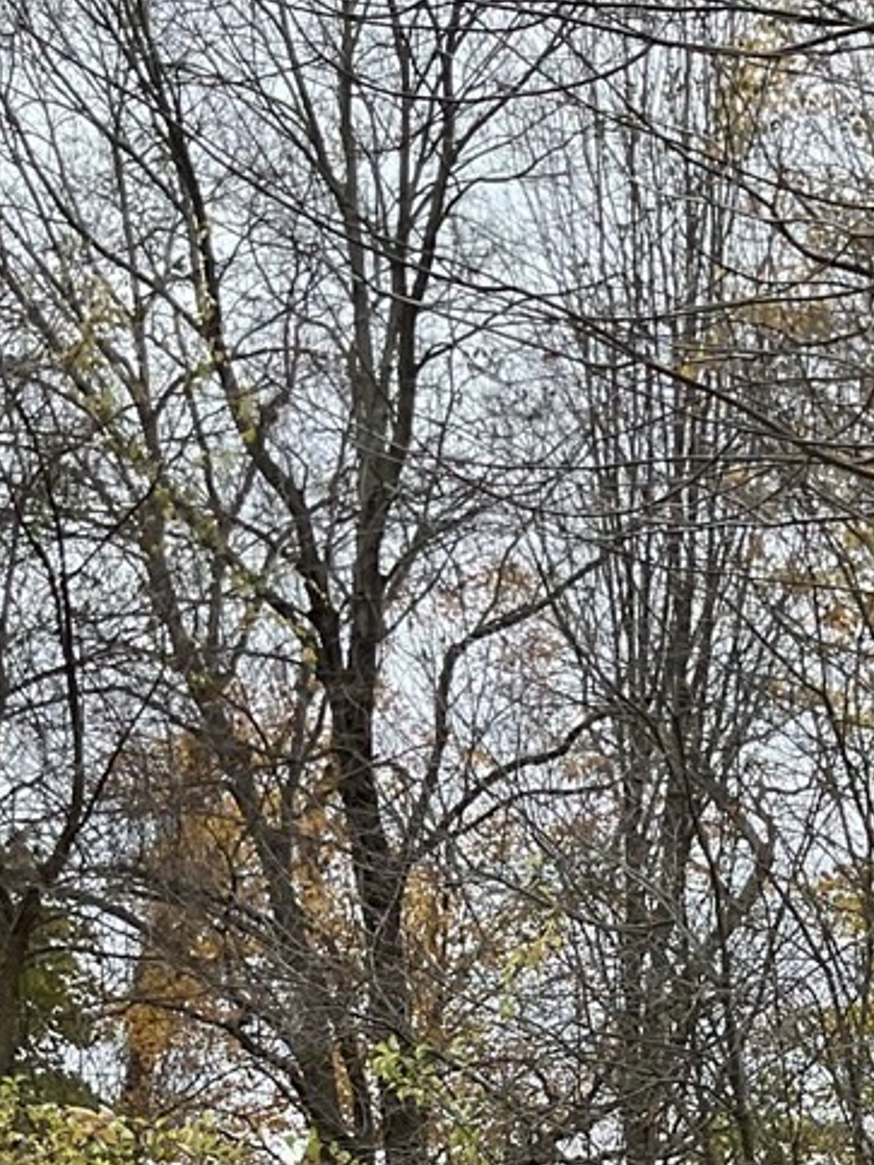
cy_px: 1721
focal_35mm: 92
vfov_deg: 18.9
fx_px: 3097
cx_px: 804
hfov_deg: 15.8
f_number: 1.8
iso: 16
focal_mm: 3
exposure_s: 1/120
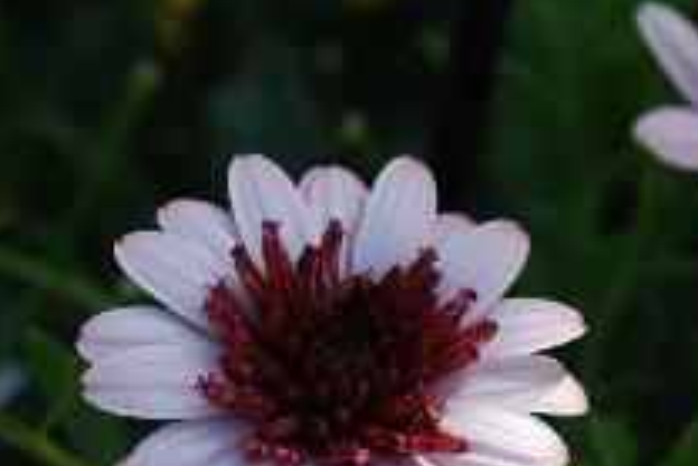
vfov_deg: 10.5
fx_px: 2522
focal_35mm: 130
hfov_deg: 15.7
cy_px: 416
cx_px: 450
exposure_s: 1/80
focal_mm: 45
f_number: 8
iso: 100
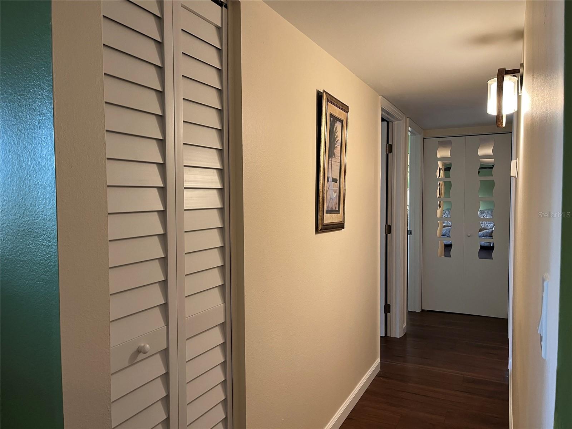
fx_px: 430
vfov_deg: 53.1
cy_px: 214
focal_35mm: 26
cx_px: 286
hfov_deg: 67.3
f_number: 1.6
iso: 125
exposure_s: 1/60
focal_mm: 5.1
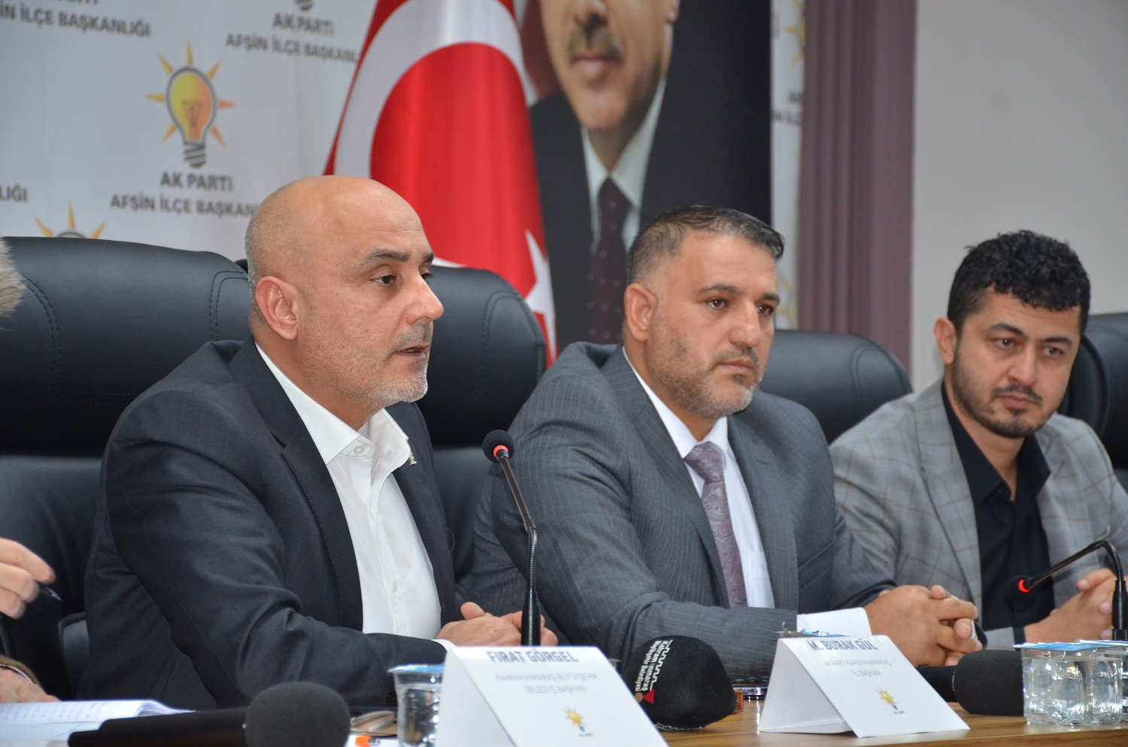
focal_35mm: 142
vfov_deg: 9.6
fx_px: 4455
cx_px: 564
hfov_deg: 14.4
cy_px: 374
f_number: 5.3
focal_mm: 95
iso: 800
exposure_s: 1/60
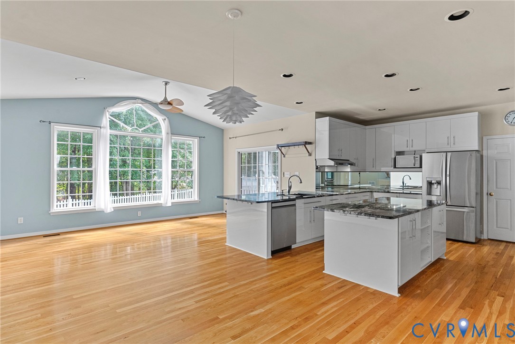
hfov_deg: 86.9
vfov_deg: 64.6
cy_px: 172
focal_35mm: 19
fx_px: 272
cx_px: 258
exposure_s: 1/1.25
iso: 800
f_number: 8
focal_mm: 19
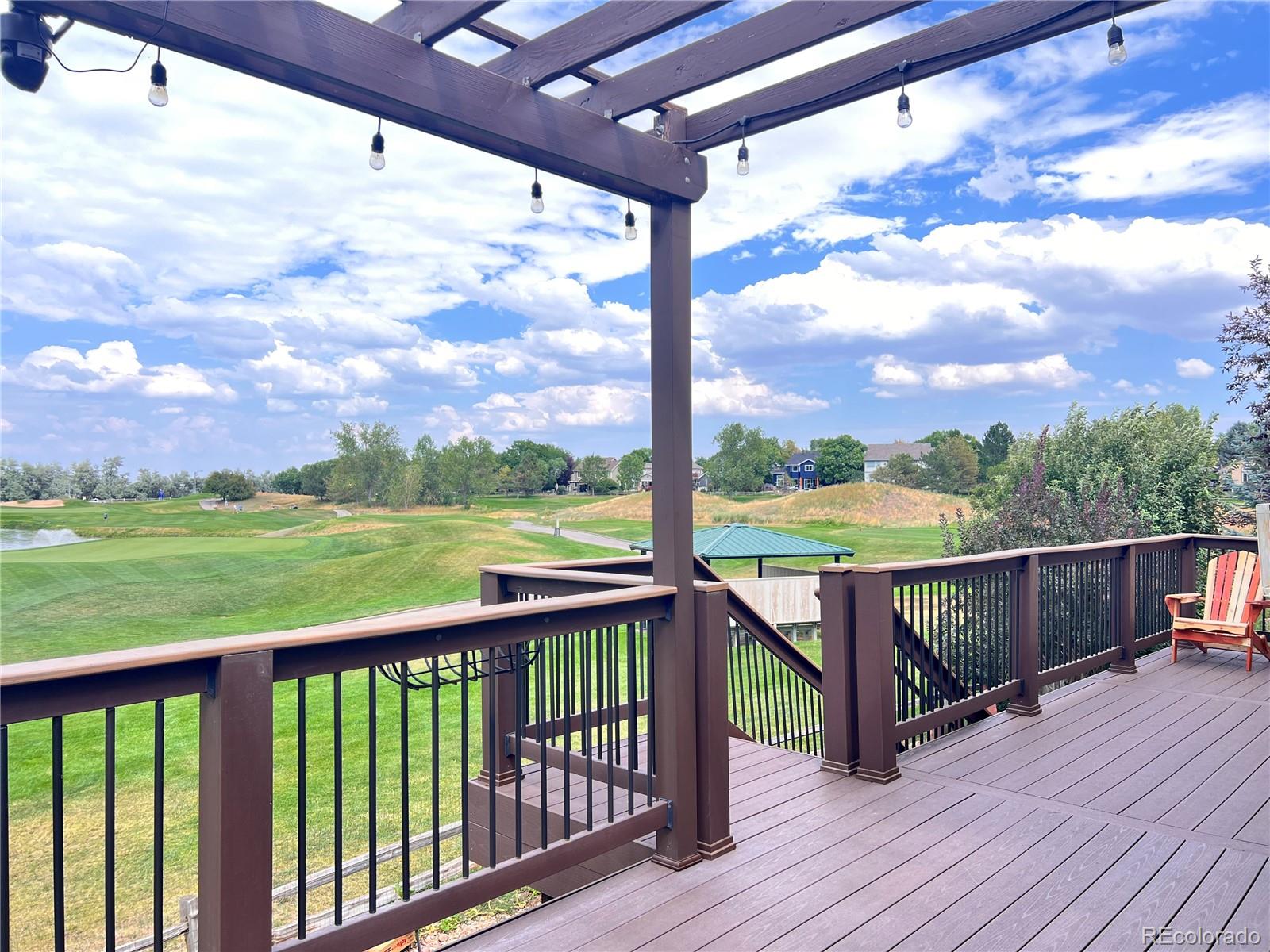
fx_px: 954
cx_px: 635
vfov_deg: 53.1
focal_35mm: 26
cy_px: 476
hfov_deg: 67.3
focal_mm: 5.7
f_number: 1.5
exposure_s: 1/714
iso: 50
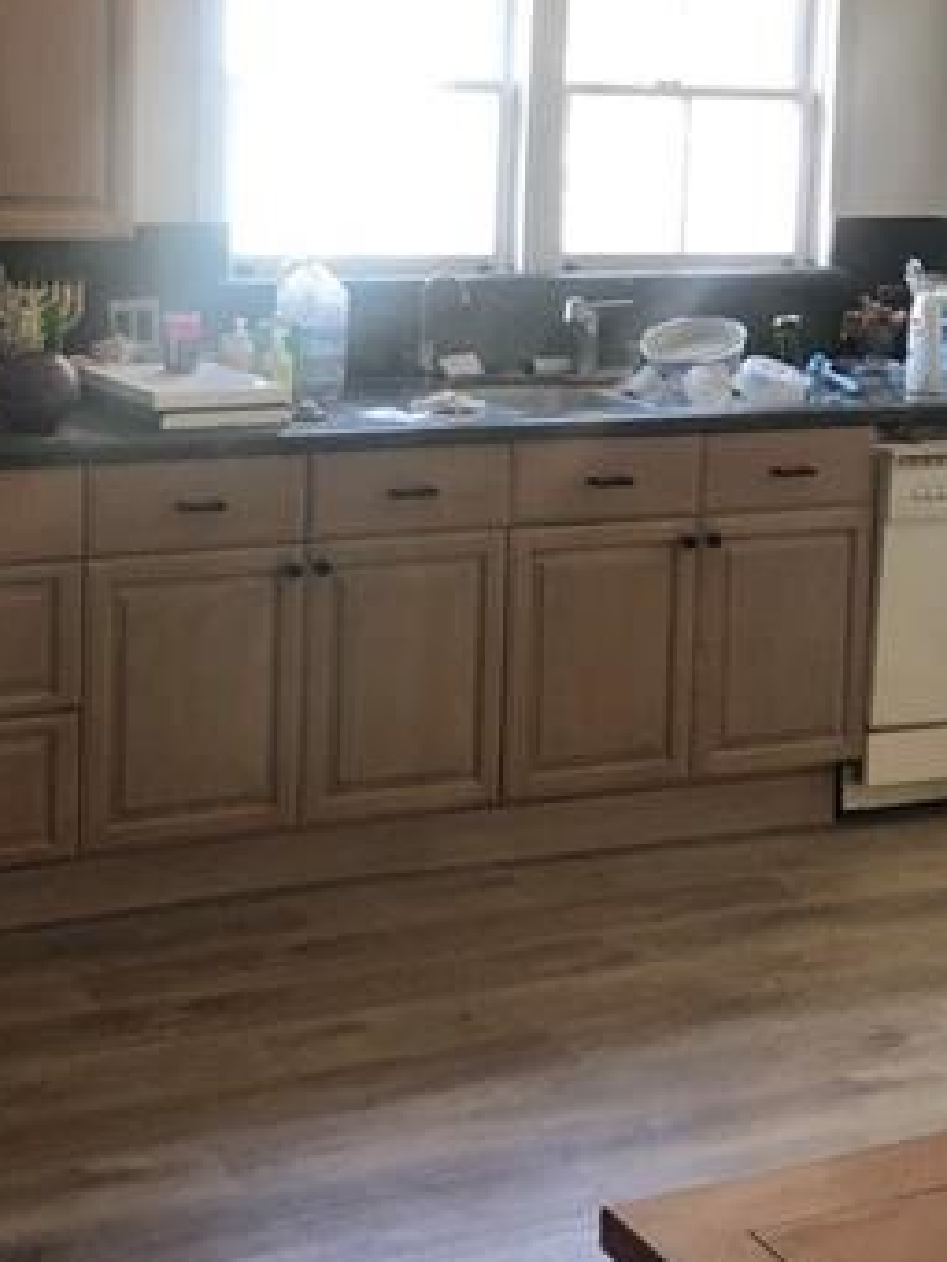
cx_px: 337
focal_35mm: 63
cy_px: 370
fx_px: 2297
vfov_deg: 30.4
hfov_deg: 23.2
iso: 25
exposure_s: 1/30
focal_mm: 3.99
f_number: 1.8
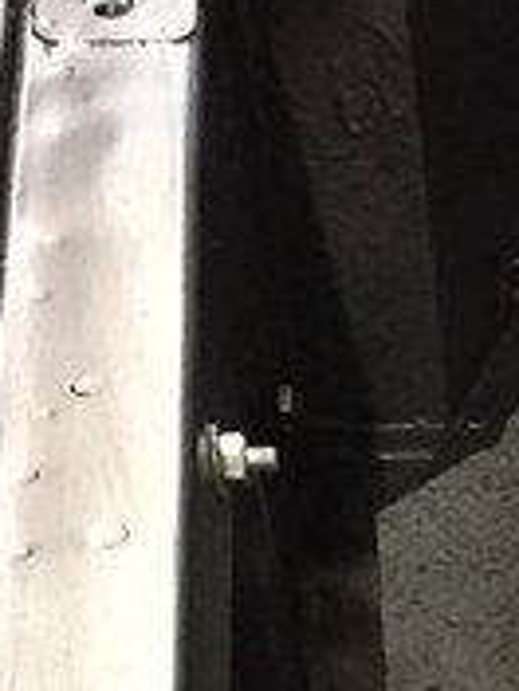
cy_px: 891
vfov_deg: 14.3
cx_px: 889
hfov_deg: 10.6
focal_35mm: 132
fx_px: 2639
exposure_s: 1/17
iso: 320
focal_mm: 4.15
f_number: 2.2
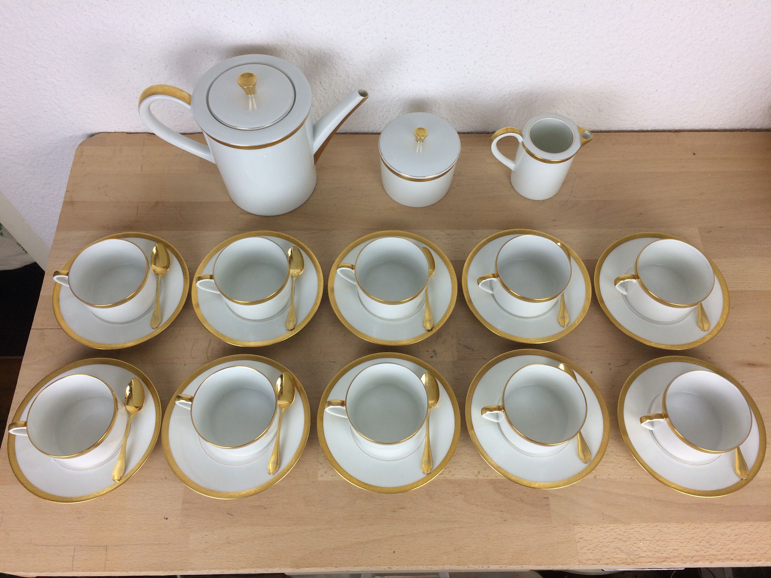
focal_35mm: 29
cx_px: 386
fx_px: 646
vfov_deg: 48.2
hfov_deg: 61.7
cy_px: 289
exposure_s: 1/100
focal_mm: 4.15
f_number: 2.2
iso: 64
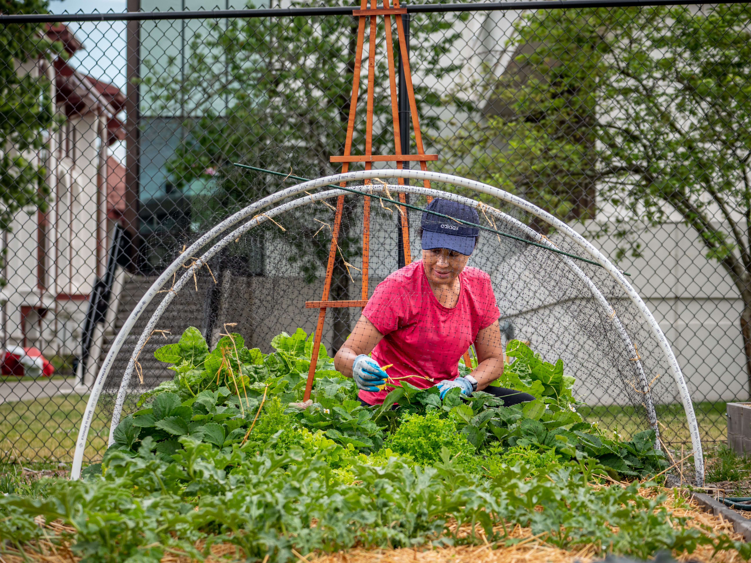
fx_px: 2300
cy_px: 282
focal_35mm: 106
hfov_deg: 18.5
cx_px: 376
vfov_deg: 14.0
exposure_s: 1/320
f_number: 4
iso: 200
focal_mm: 53
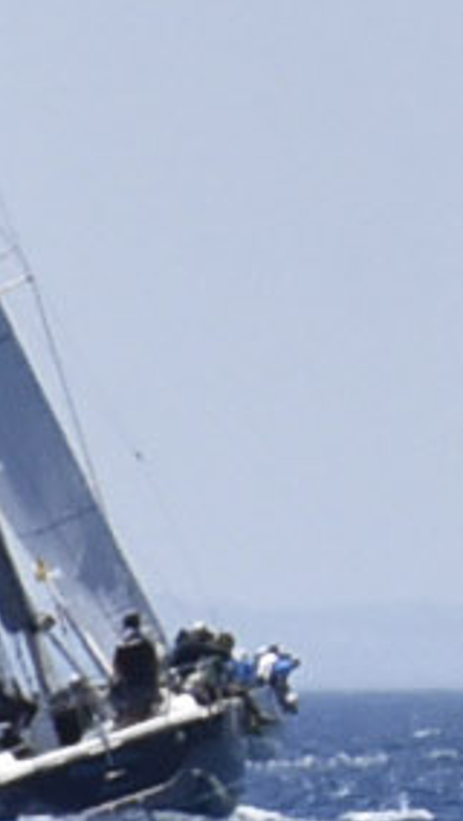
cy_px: -792
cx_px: 2683
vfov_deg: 1.4
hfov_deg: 0.8
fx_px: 32525
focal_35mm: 1492
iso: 640
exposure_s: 1/2500
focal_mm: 90
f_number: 10
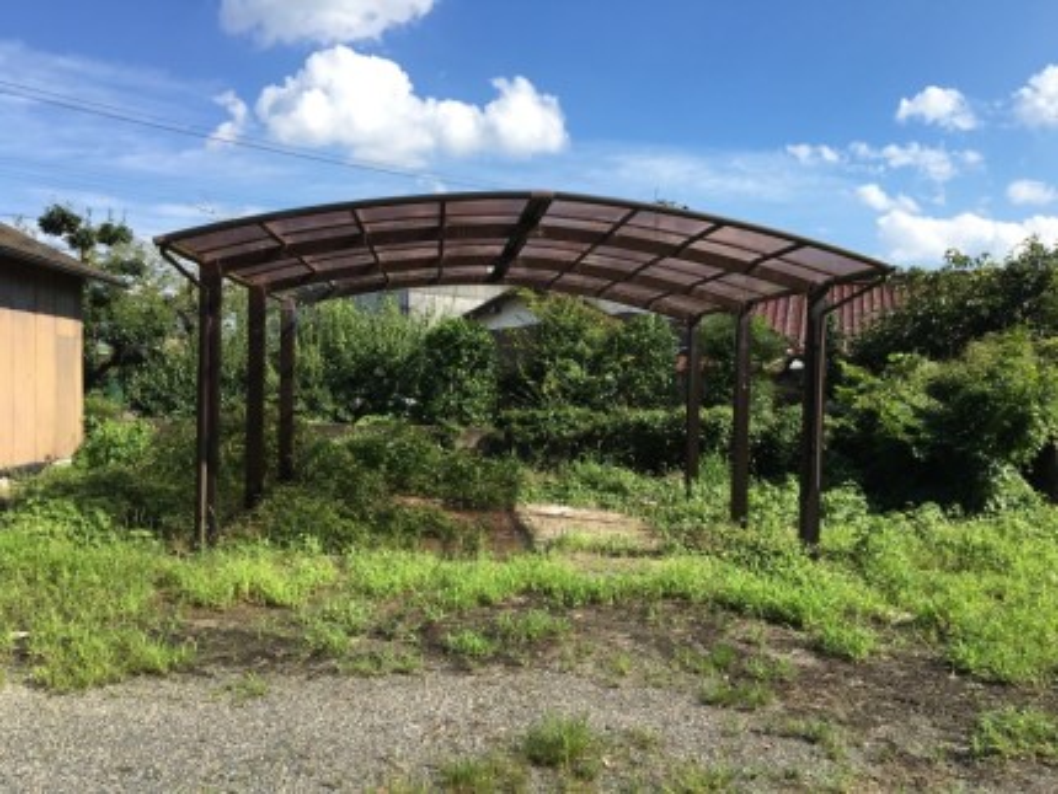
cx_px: 529
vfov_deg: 48.3
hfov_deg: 61.6
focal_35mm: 29
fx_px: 887
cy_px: 397
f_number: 2.2
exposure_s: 1/1241
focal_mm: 4.15
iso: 25
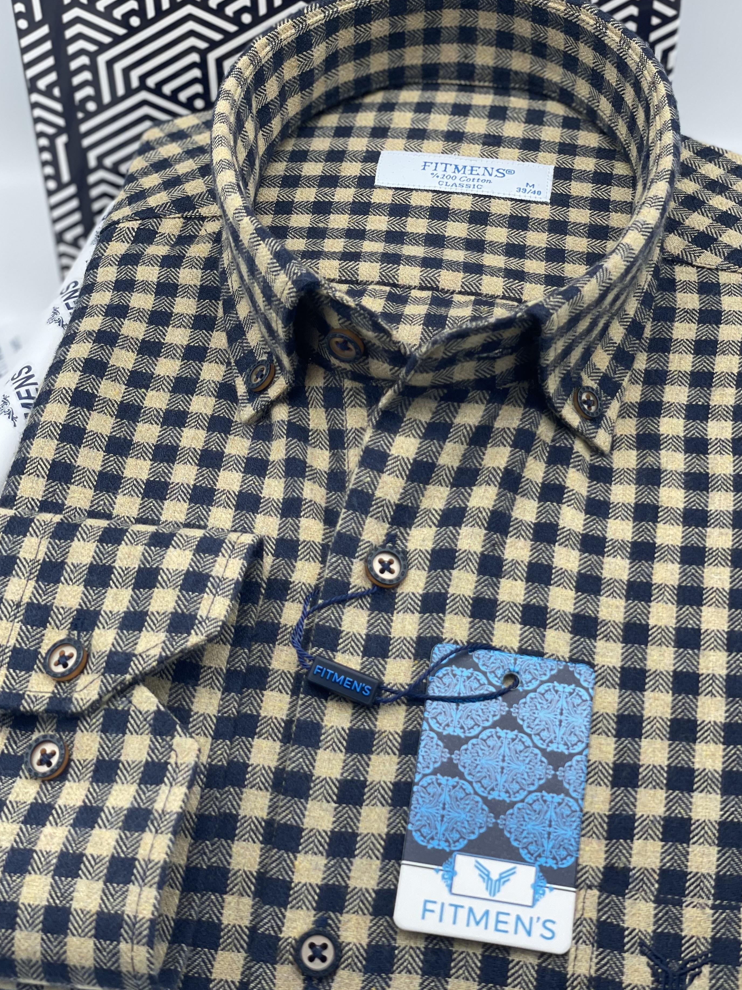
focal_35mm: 57
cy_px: 479
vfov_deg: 33.8
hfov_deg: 25.7
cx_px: 394
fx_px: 1629
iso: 50
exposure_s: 1/122
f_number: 2
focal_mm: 6
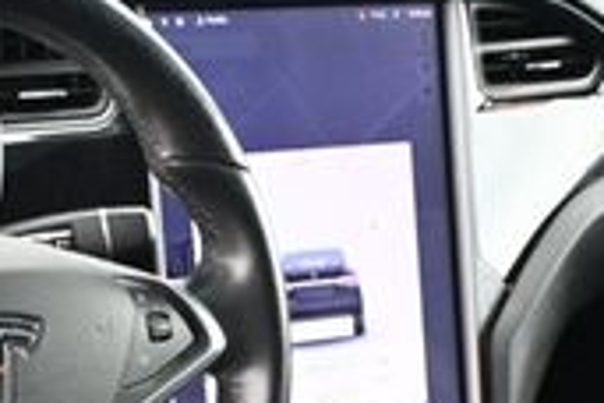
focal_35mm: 112
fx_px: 1879
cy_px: 530
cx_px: 21
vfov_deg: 11.9
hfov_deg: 17.9
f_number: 3.8
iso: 2200
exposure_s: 1/125
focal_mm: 20
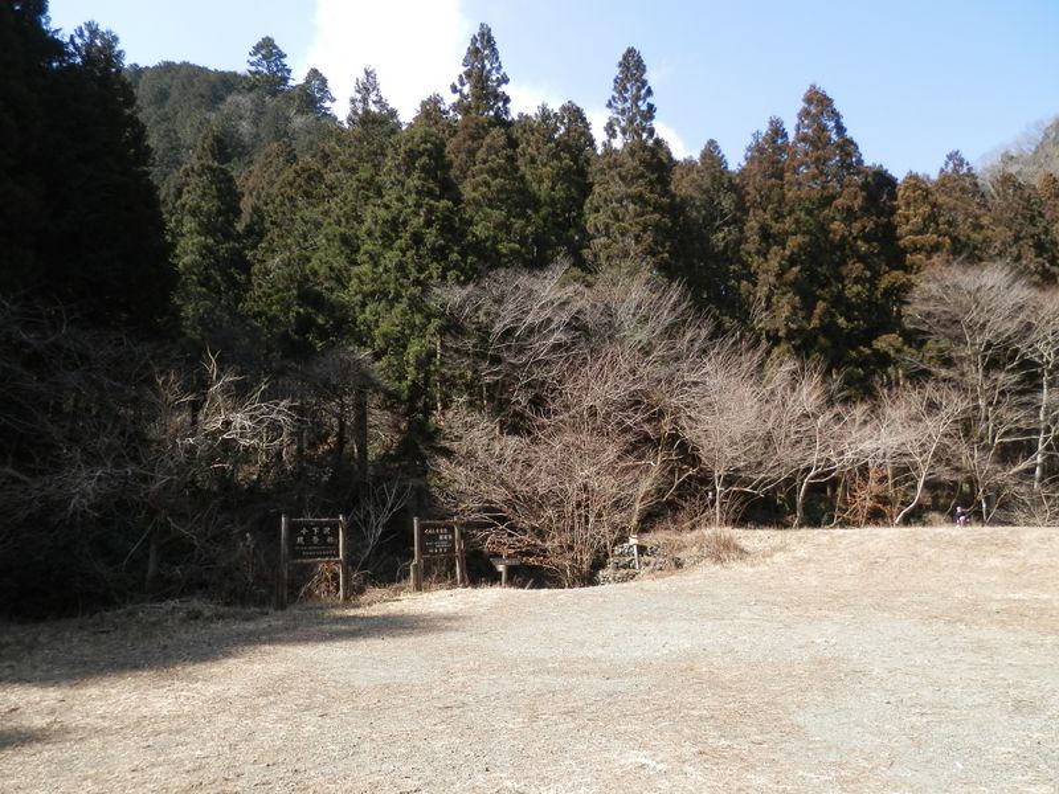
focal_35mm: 25
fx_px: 765
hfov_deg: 69.4
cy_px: 397
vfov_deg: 54.9
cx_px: 530
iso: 80
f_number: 3
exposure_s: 1/400
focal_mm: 4.5
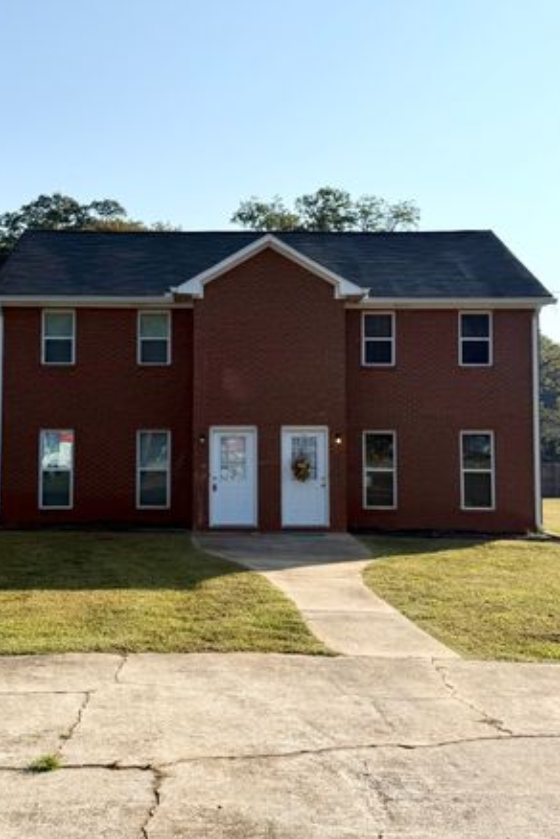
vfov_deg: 50.6
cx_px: 224
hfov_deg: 34.9
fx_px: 887
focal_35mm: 38
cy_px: 388
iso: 80
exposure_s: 1/7353
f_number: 1.78
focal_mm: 6.76
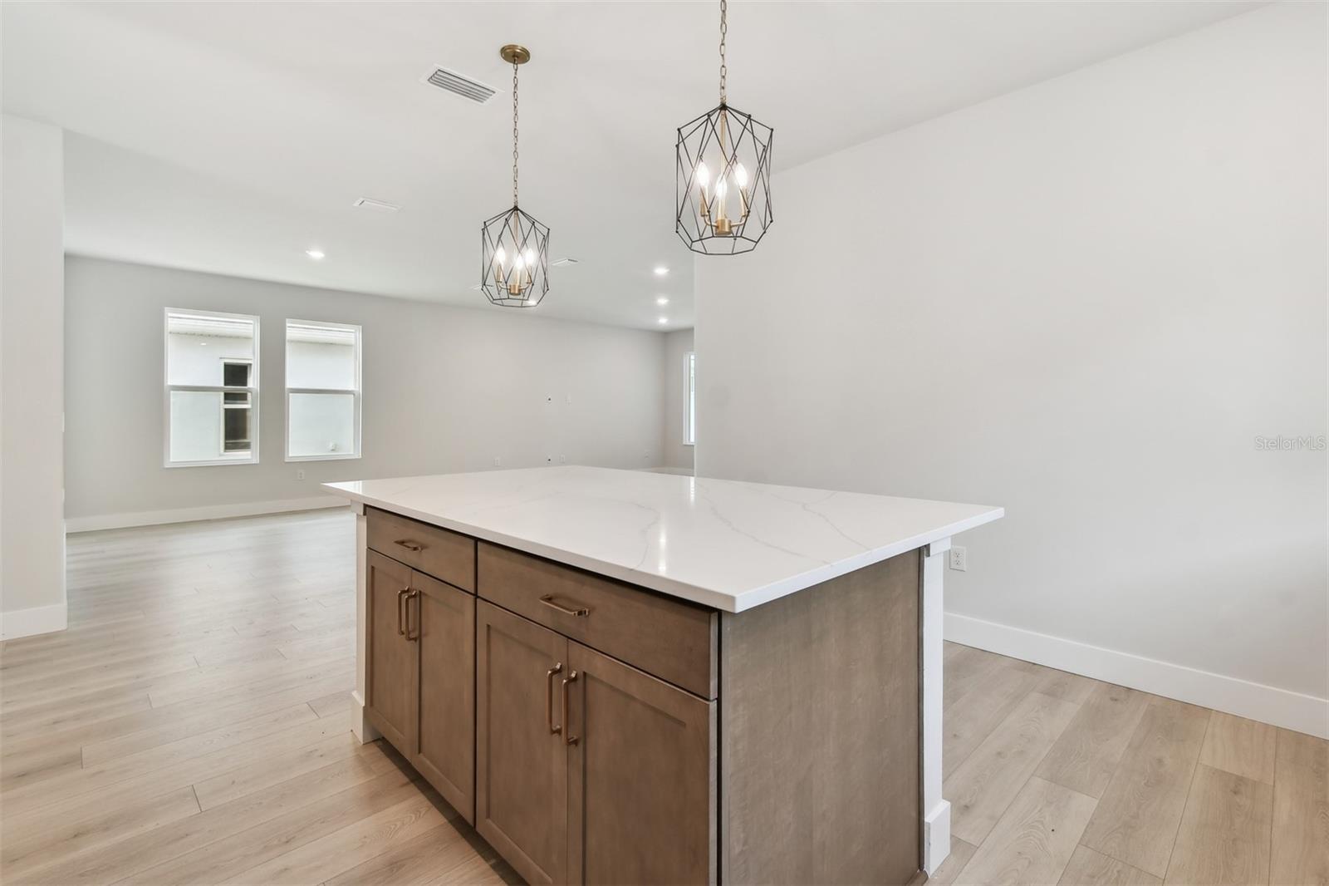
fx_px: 554
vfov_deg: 77.3
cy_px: 443
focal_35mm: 15
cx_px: 664
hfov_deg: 100.4
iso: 100
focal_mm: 10
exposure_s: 1/20
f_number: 7.1
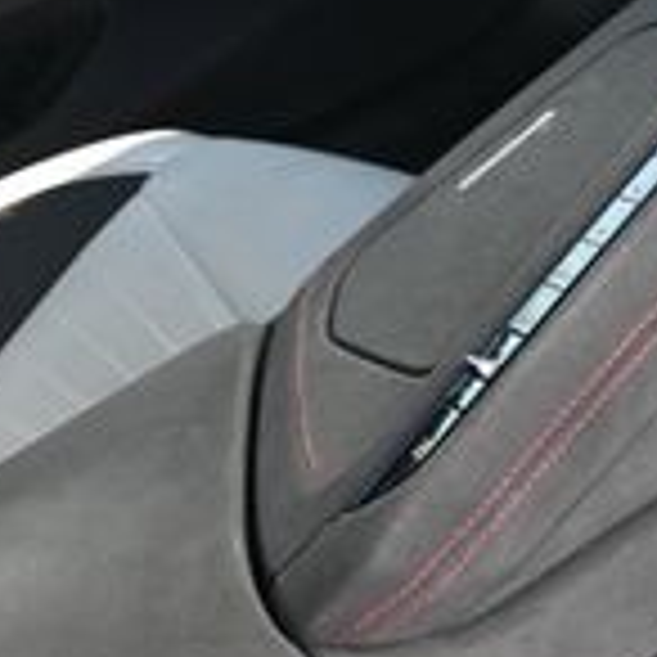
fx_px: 2339
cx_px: 1368
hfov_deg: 13.4
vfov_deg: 15.8
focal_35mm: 109
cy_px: 94
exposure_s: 1/160
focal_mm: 19.5
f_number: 3.8
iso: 400
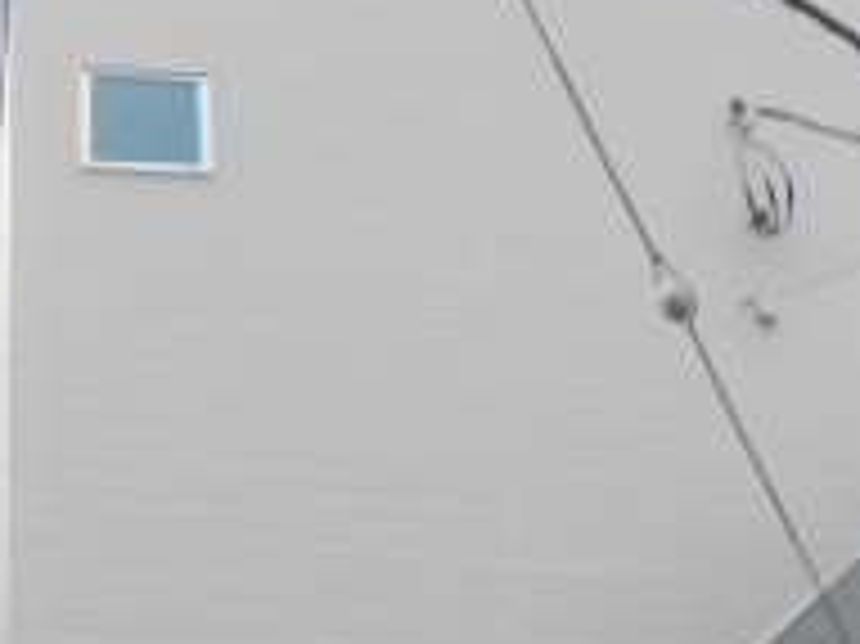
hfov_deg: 22.5
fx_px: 2160
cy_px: 594
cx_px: 495
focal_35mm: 87
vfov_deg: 16.7
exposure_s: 1/250
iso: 80
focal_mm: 4.6
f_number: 3.2
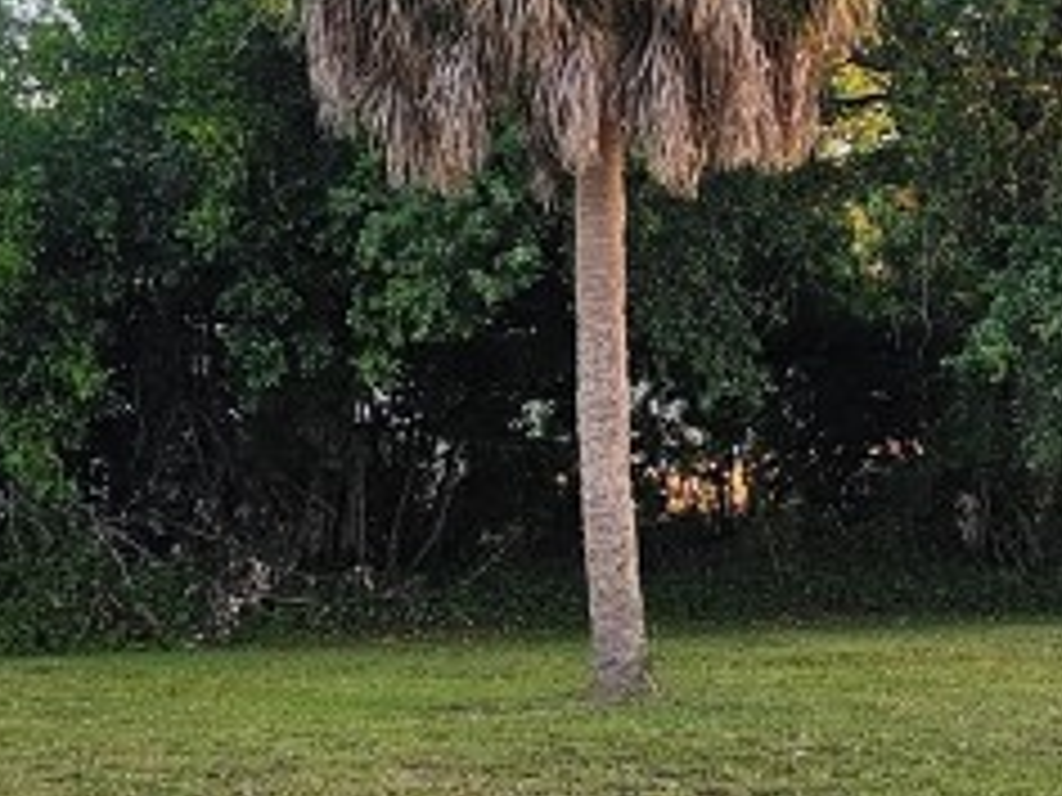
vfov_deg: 14.7
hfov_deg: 19.2
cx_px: 1008
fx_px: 3068
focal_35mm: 100
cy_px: 225
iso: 32
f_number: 1.7
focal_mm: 6.3
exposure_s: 1/120
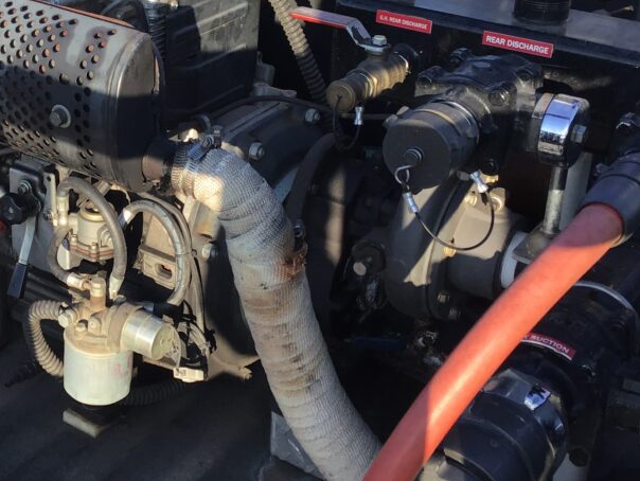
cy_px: 144
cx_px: 137
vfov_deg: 24.3
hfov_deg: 31.4
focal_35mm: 60
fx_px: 1110
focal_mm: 3.3
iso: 25
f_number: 2.4
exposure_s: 1/317
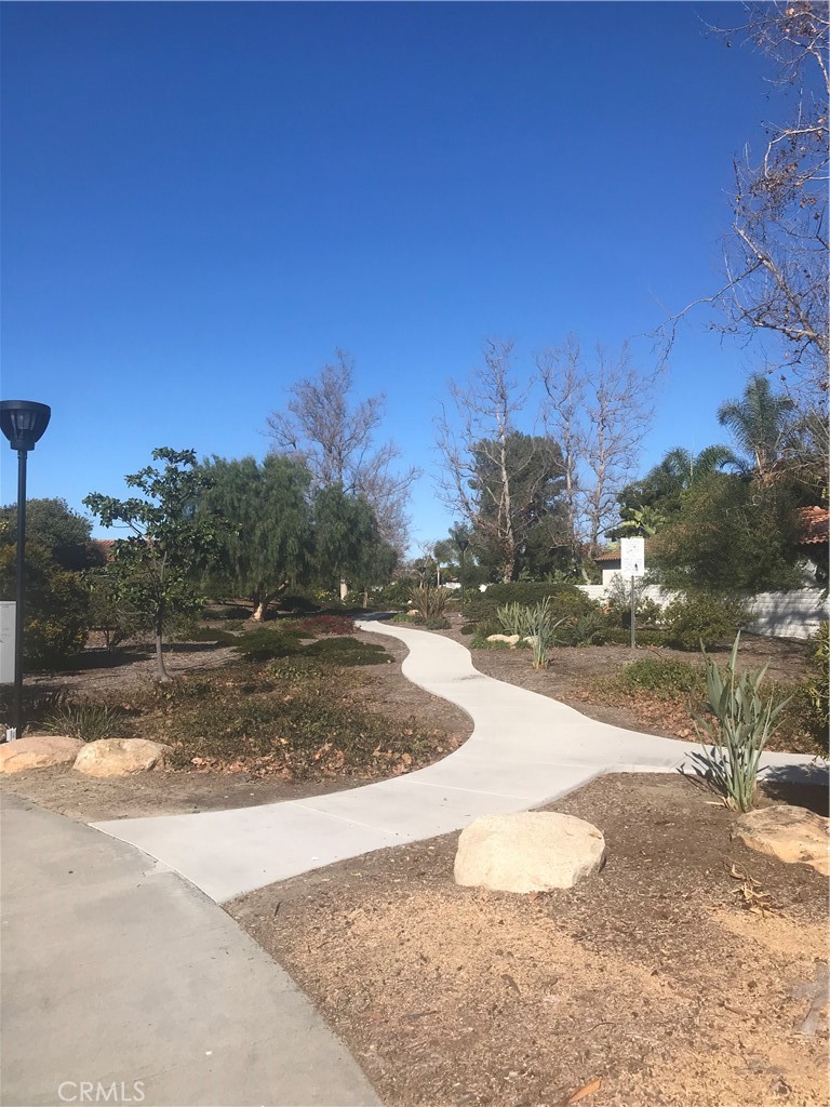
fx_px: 895
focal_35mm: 28
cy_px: 554
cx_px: 415
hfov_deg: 49.7
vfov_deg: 63.4
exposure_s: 1/3425
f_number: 1.8
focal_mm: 3.99
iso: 20
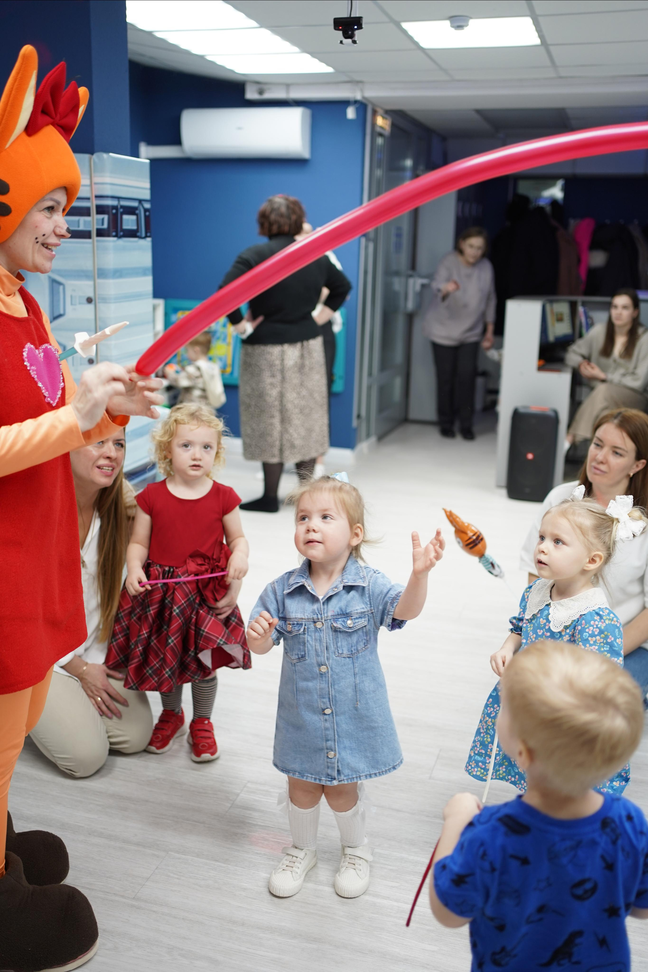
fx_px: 945
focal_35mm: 35
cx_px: 324
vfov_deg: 54.4
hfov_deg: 37.9
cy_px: 486
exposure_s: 1/125
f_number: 2.2
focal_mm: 35
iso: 320
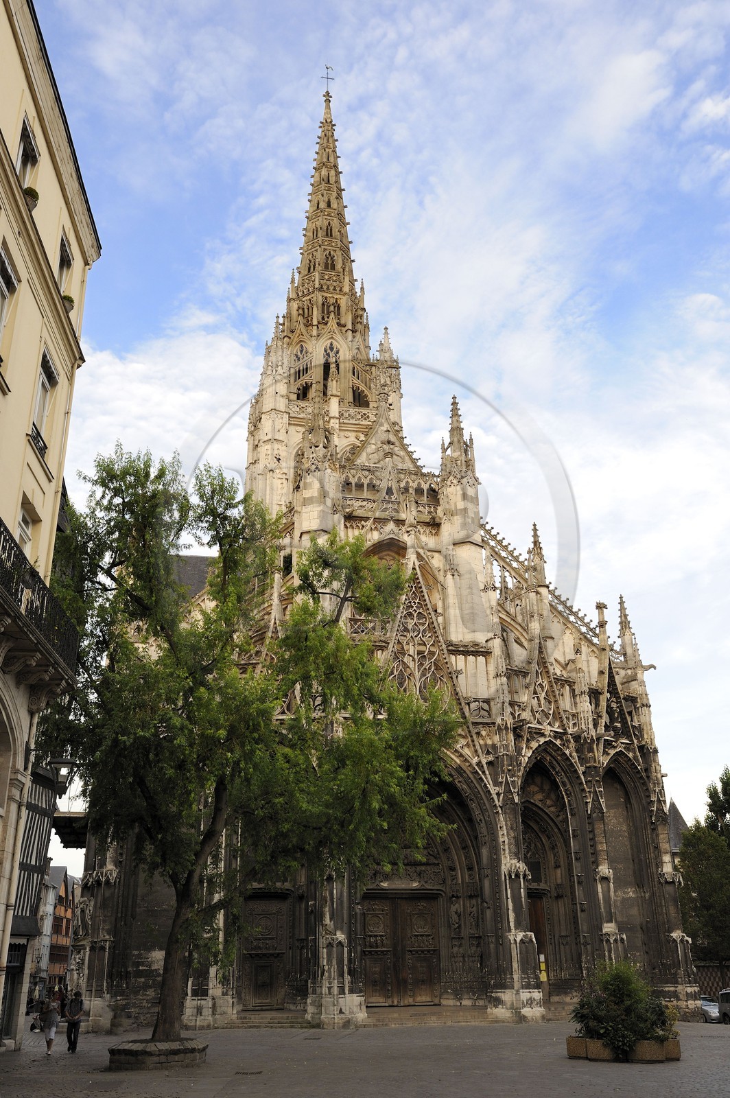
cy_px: 549
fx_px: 944
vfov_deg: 60.3
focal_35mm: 31
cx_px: 365
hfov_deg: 42.3
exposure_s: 1/320
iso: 800
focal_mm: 31
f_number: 5.6
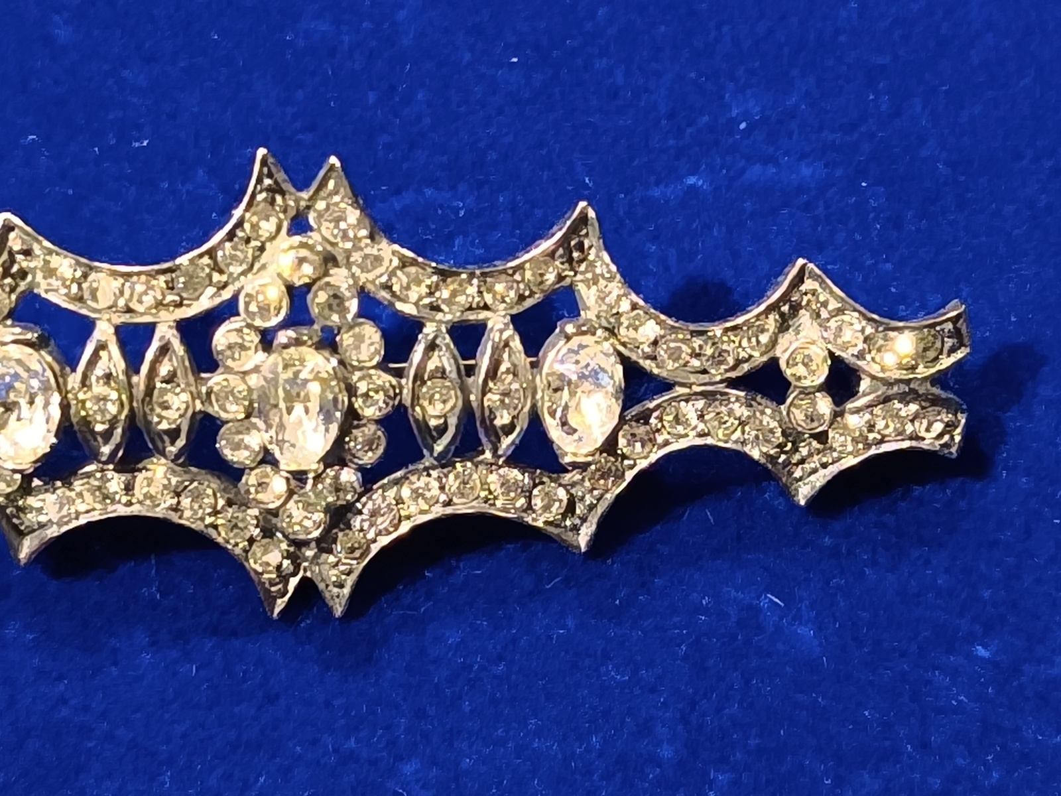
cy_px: 398
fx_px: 2942
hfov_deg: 20.4
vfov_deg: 15.4
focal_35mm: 96
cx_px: 530
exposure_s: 1/1250
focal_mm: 6.57
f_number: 1.6
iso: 2500
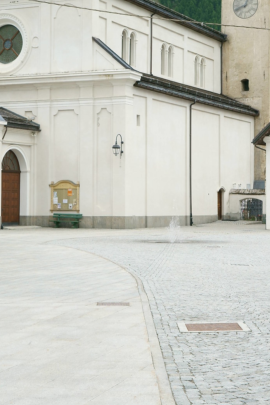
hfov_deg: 16.0
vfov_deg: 23.9
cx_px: 168
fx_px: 957
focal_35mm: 85
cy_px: 149
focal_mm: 37
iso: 200
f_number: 9
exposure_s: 1/200
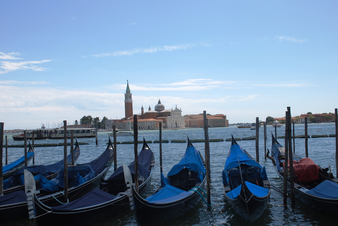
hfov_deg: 53.1
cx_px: 169
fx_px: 338
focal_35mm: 36
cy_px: 113
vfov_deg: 37.0
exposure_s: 1/250
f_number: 8
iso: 100
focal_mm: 24
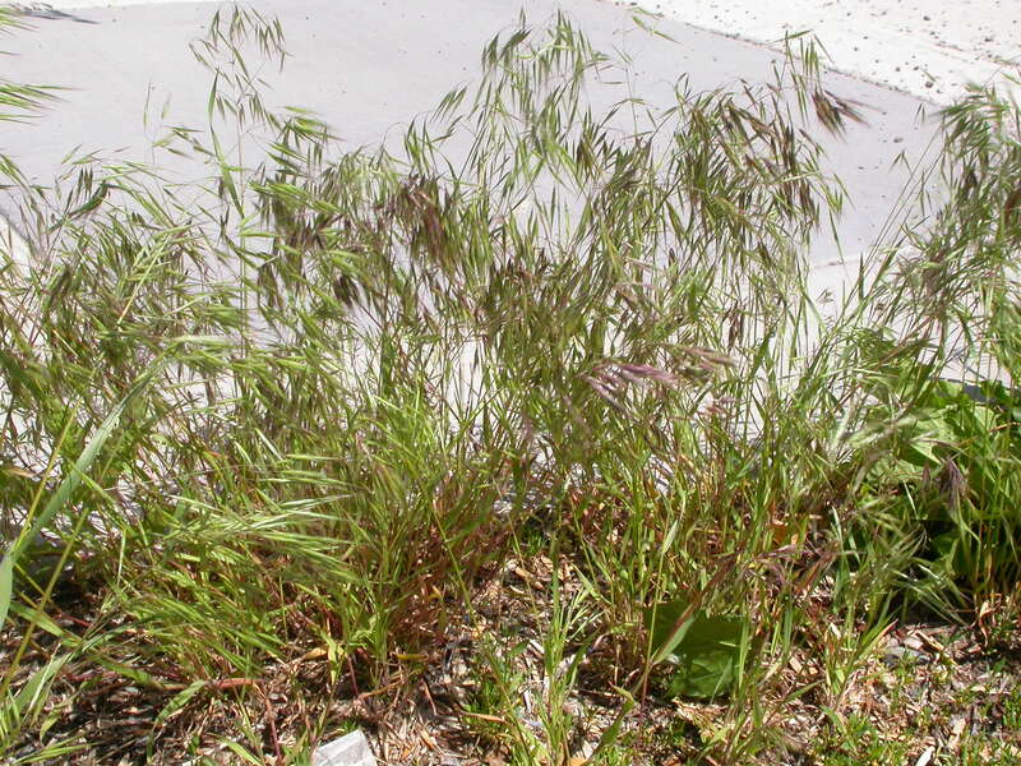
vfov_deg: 25.7
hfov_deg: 33.8
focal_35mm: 57
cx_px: 510
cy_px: 383
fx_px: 1681
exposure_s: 1/251
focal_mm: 11.8
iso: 100
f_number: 7.7
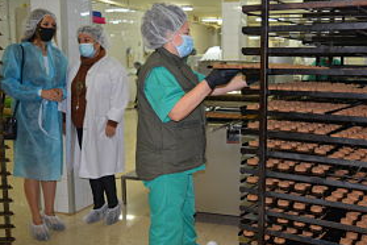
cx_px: 258
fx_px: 438
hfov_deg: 44.5
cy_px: 117
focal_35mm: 43
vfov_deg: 31.2
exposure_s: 1/60
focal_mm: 20
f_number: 3.5
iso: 400
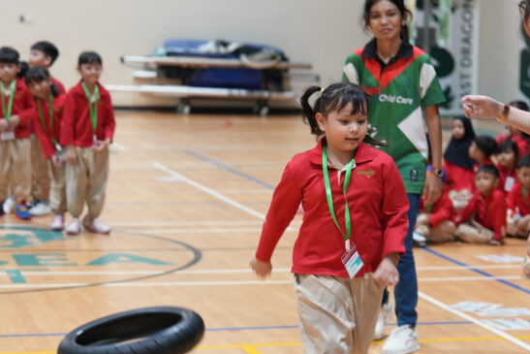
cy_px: 238
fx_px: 1929
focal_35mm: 131
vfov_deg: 10.5
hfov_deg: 15.6
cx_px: 380
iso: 640
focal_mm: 70
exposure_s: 1/100
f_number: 2.8
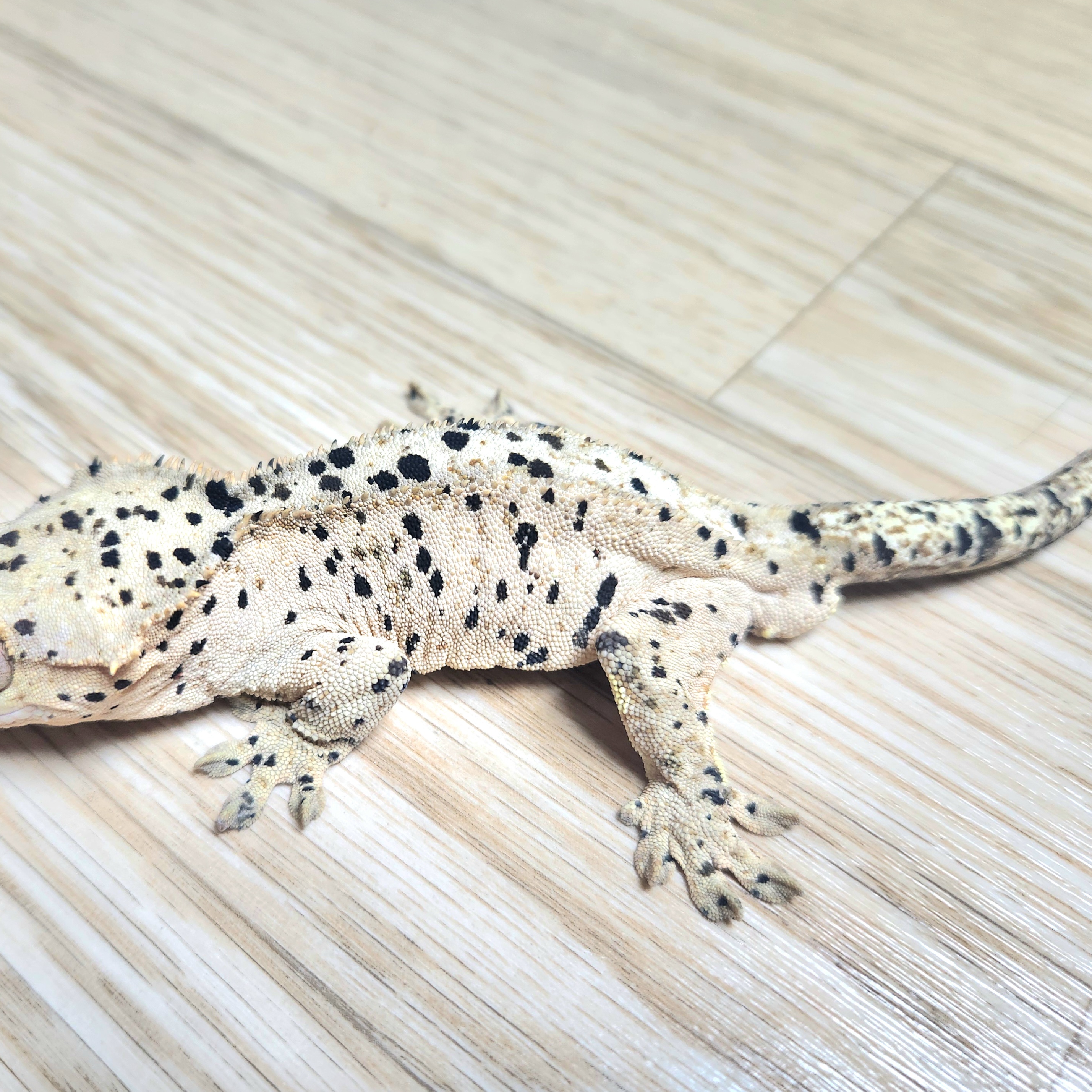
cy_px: 547
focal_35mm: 28
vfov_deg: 57.3
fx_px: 999
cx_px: 443
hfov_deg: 56.9
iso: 160
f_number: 1.8
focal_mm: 5.4
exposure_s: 1/120
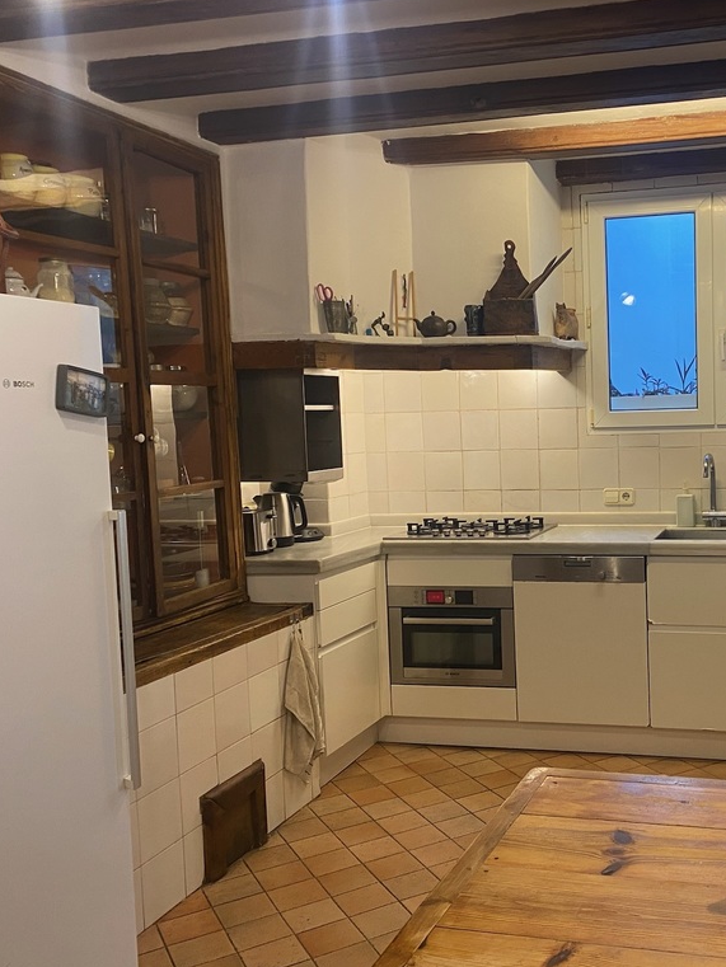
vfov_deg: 52.6
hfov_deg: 38.8
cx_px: 603
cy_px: 484
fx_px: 978
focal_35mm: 35
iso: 160
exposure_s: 1/50
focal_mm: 4.25
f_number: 1.8
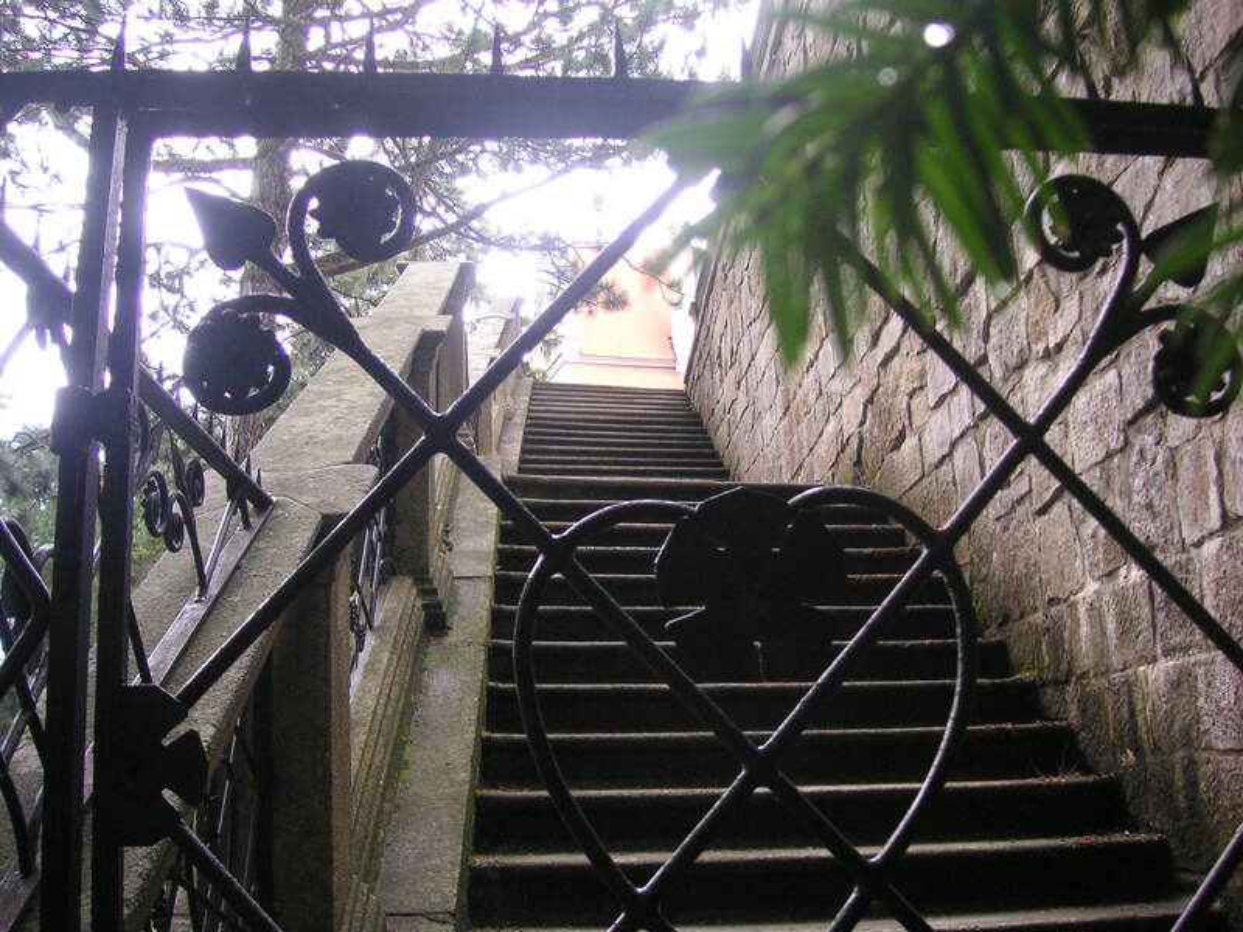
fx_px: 1329
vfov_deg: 38.7
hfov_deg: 50.1
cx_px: 622
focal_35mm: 37
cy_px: 466
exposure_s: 1/45
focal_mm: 6.1
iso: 80
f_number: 2.8
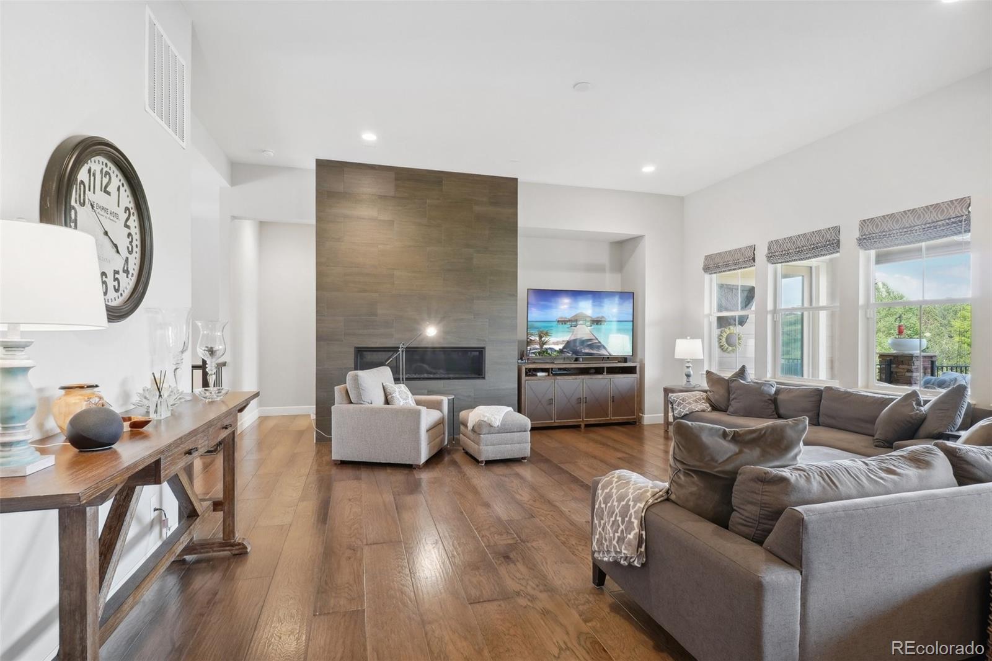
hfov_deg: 95.0
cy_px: 330
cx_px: 496
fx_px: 455
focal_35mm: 16
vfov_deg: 72.0
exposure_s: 1/8
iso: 400
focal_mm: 11
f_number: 8
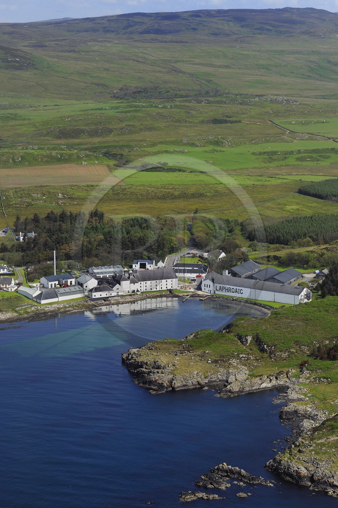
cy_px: 254
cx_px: 169
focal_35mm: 82
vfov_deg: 24.8
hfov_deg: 16.6
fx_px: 1157
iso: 400
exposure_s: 1/800
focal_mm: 82
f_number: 10
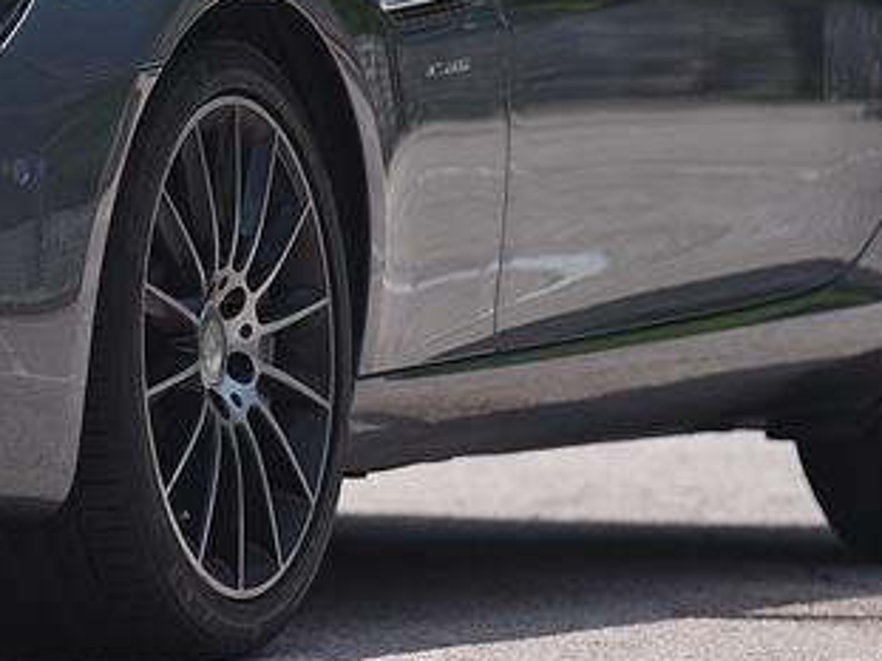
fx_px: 14569
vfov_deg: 2.6
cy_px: -221
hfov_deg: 3.5
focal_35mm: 572
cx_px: -176
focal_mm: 185
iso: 100
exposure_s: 1/400
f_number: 3.2
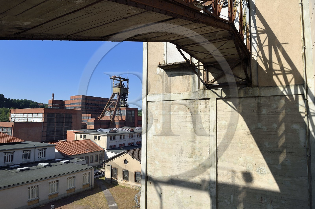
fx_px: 210
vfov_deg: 53.1
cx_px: 158
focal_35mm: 24
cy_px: 104
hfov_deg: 73.8
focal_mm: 24
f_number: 13
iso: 200
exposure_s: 1/250
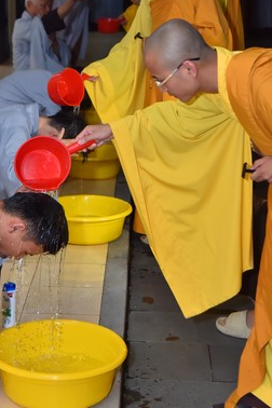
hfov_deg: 15.8
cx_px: 67
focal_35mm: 86
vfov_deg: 23.5
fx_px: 975
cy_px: 115
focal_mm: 50
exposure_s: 1/160
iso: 800
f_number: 5
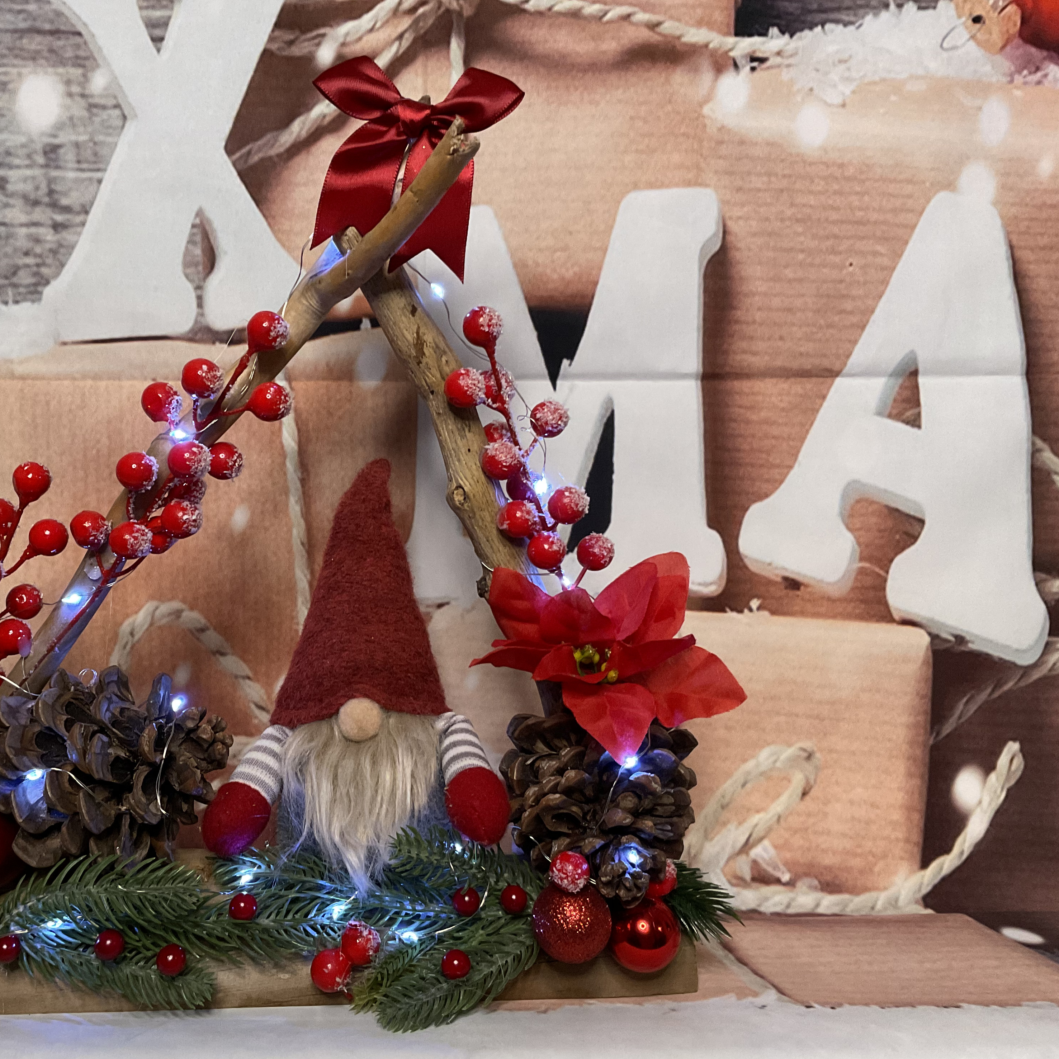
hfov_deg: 46.7
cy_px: 535
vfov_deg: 47.2
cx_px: 388
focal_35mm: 35
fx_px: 1211
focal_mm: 3
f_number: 1.8
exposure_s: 1/60
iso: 200
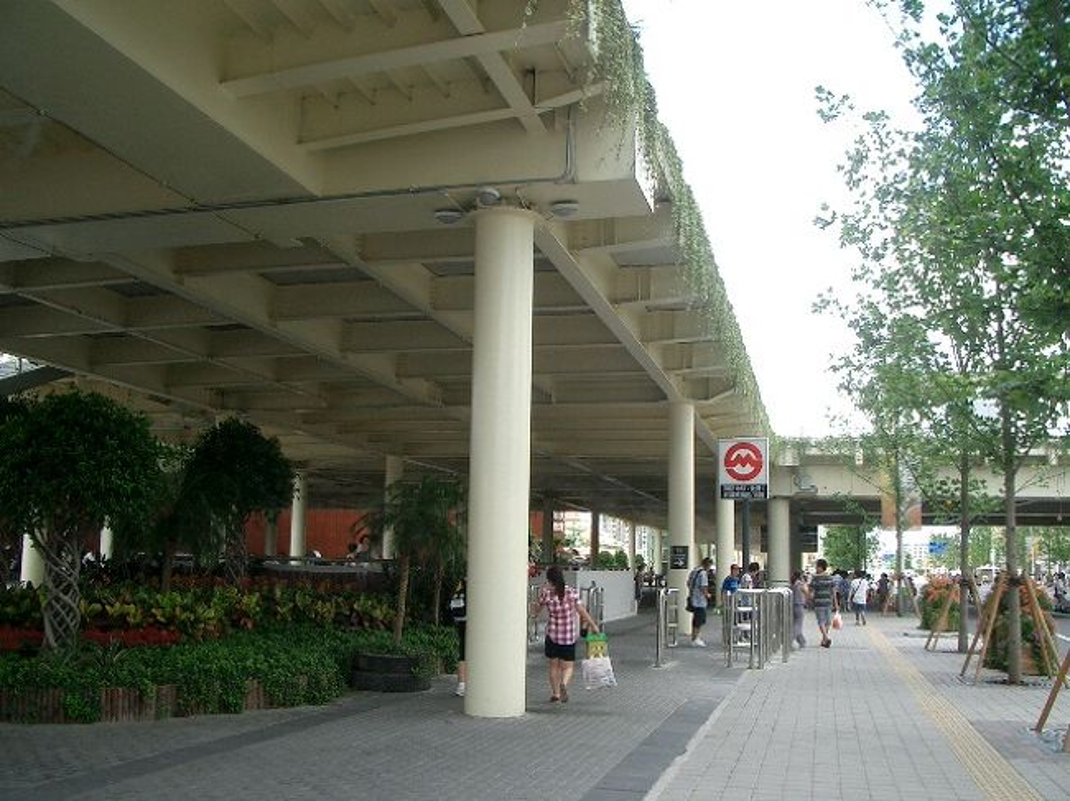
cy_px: 400
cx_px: 535
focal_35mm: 35
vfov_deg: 40.7
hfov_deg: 52.6
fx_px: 1081
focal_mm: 5.8
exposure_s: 1/125
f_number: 4.3
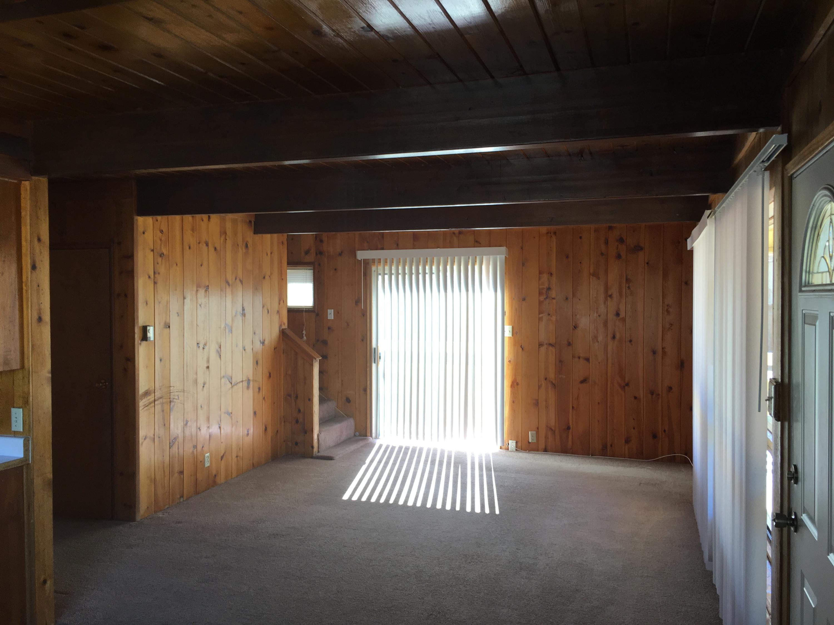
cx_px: 417
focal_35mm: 29
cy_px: 312
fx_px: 699
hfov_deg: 61.7
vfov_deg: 48.2
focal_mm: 4.15
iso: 32
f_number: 2.2
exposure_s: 1/60
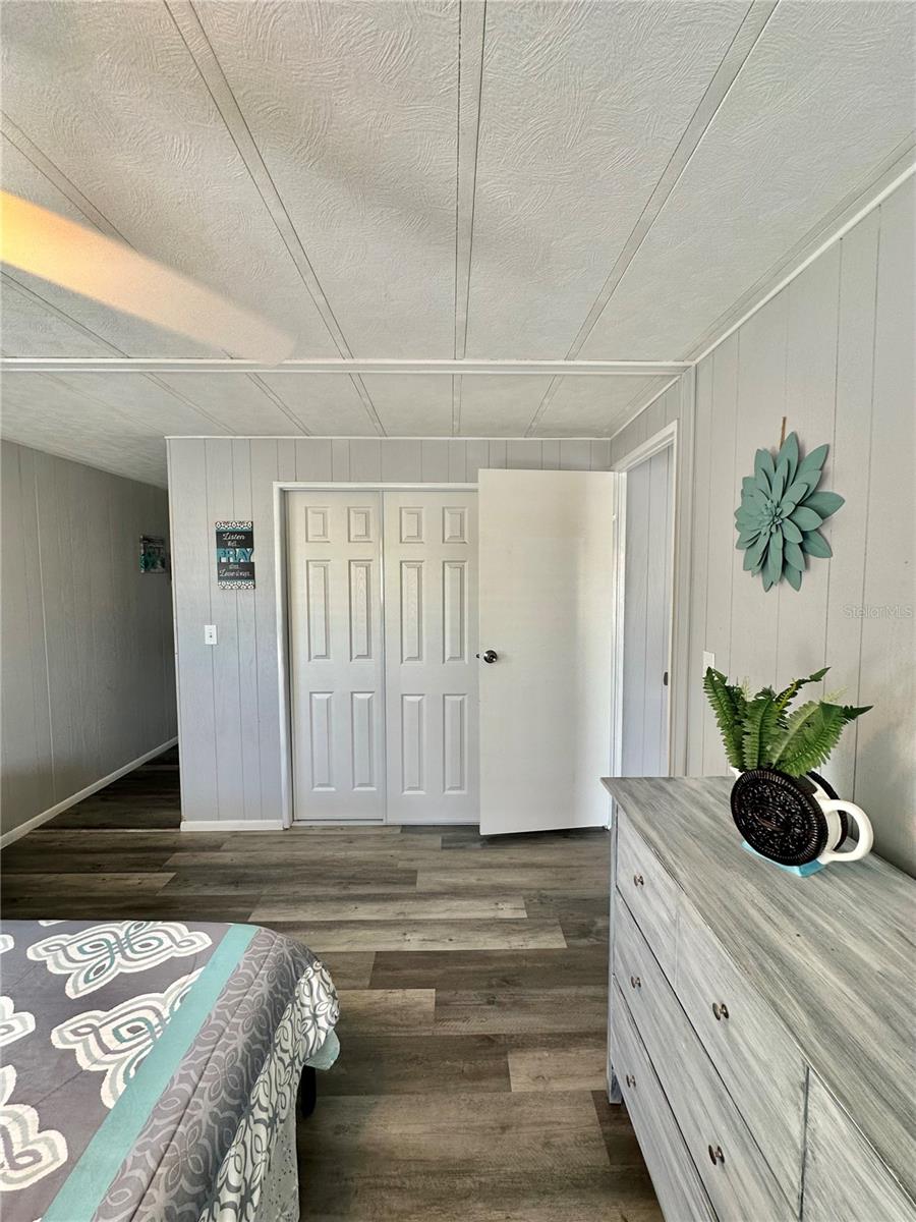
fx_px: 494
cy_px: 611
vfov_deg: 102.1
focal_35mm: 14
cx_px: 458
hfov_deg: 85.7
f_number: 2.2
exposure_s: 1/99
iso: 64
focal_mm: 2.22
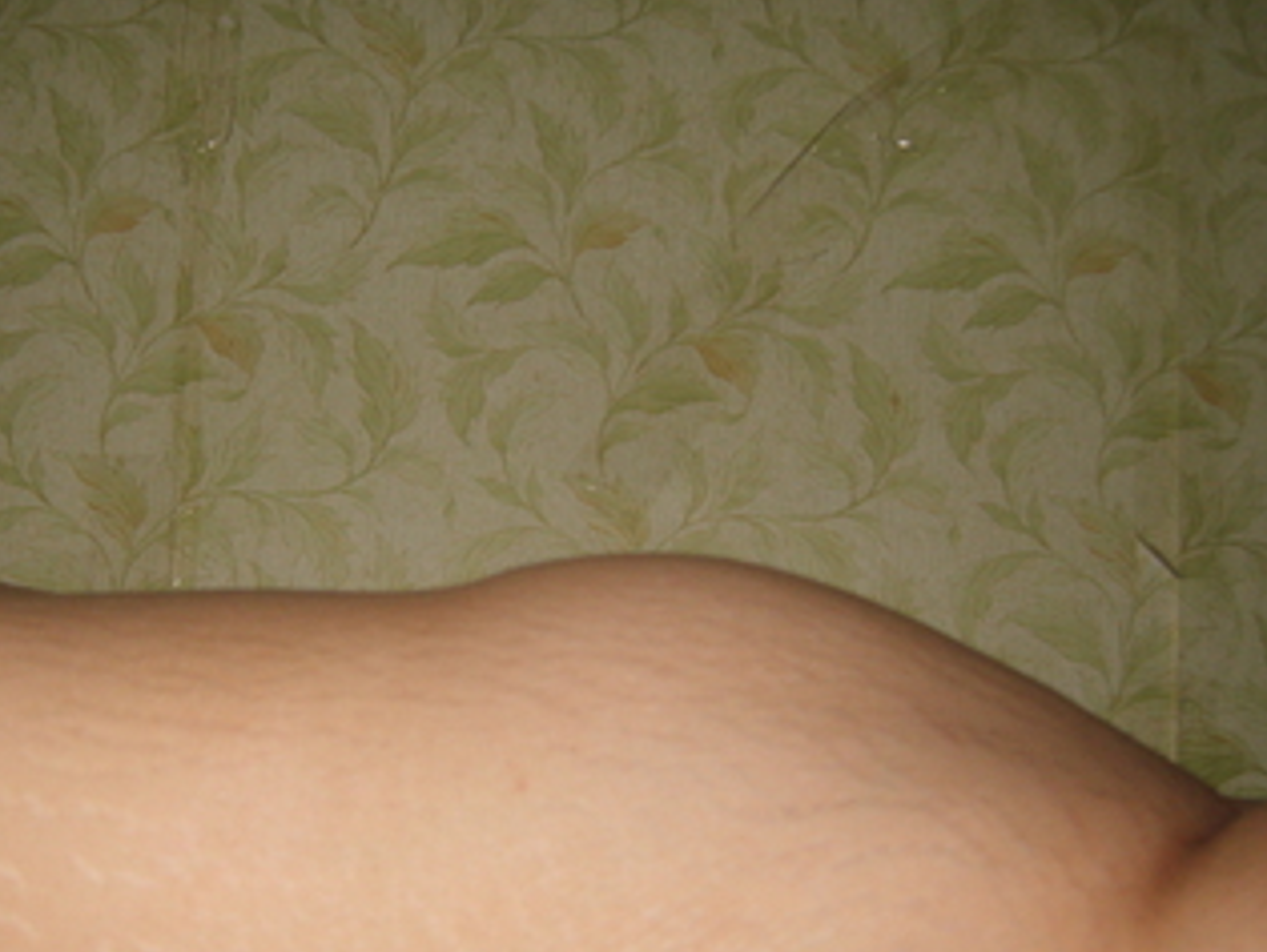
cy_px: 562
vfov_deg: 29.1
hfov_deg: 38.0
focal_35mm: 50
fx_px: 1832
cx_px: 491
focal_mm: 7.4
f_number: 2.8
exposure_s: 1/30
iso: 100
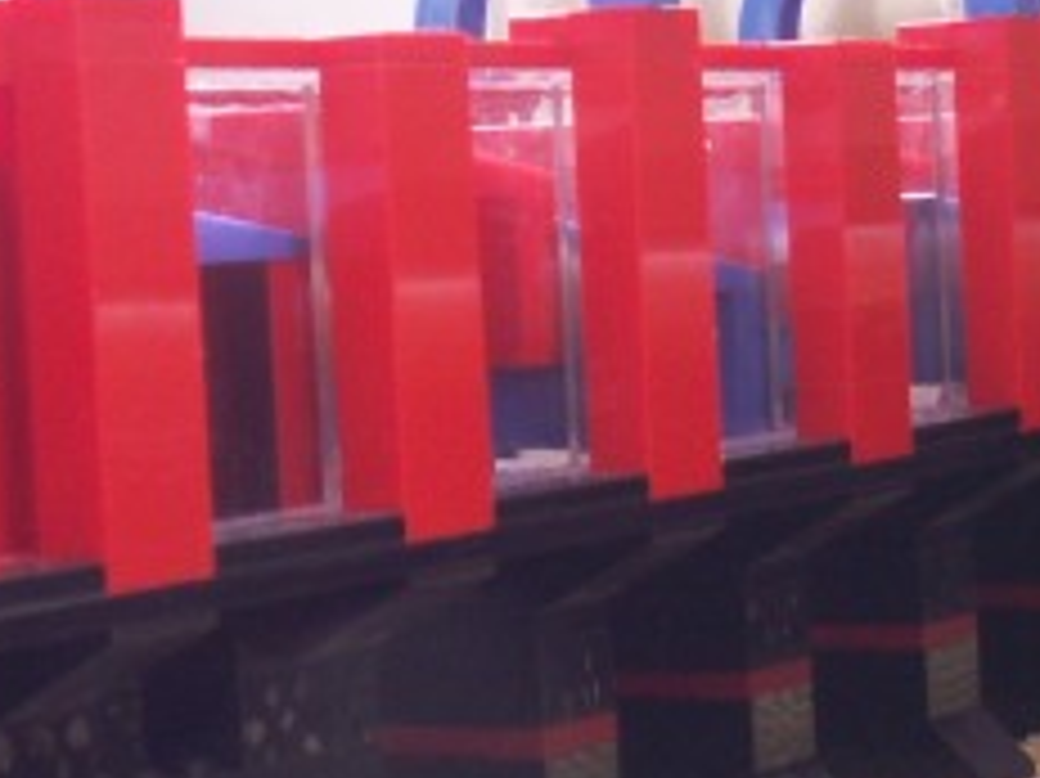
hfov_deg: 20.1
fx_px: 2913
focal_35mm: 97
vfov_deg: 15.2
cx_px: 293
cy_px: 598
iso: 50
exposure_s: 1/1.25
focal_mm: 5.86
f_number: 4.5
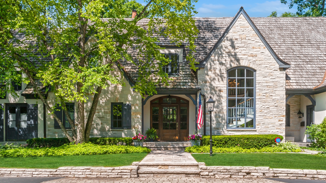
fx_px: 268
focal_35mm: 31
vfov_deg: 37.7
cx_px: 162
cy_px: 78
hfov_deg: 62.6
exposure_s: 1/1250
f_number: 8
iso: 200
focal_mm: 29
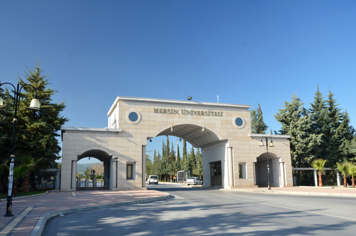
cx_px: 178
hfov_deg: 57.3
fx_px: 326
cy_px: 118
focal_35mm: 33
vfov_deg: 39.8
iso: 200
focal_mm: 22
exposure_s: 1/100
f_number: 9
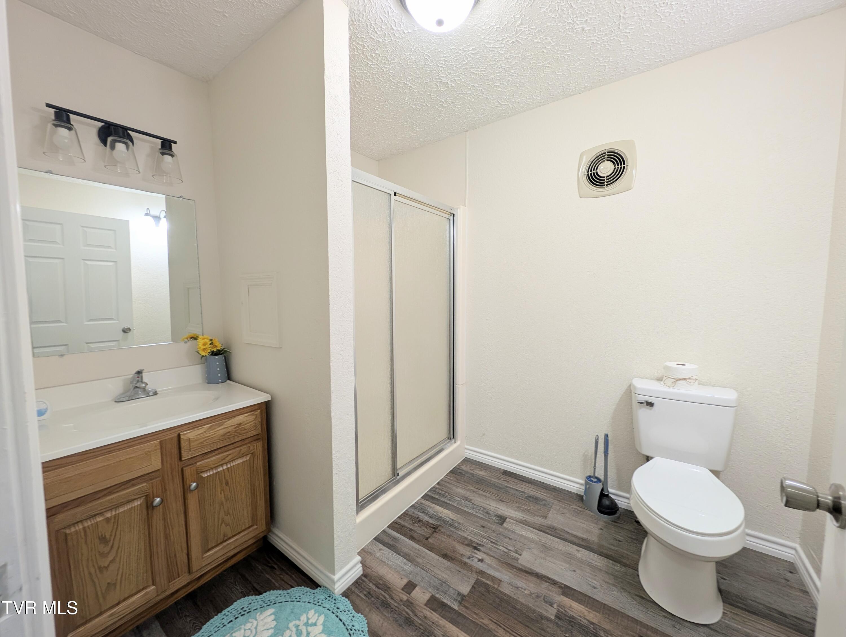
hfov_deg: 110.5
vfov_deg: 94.6
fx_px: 294
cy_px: 318
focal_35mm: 12
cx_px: 423
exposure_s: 1/30
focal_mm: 2.23
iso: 40
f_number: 1.95
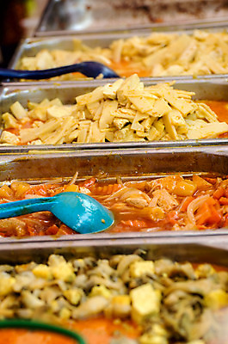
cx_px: 114
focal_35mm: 153
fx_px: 1460
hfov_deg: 8.9
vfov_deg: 13.4
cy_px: 172
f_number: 5.6
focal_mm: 102
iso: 100
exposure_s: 1/100
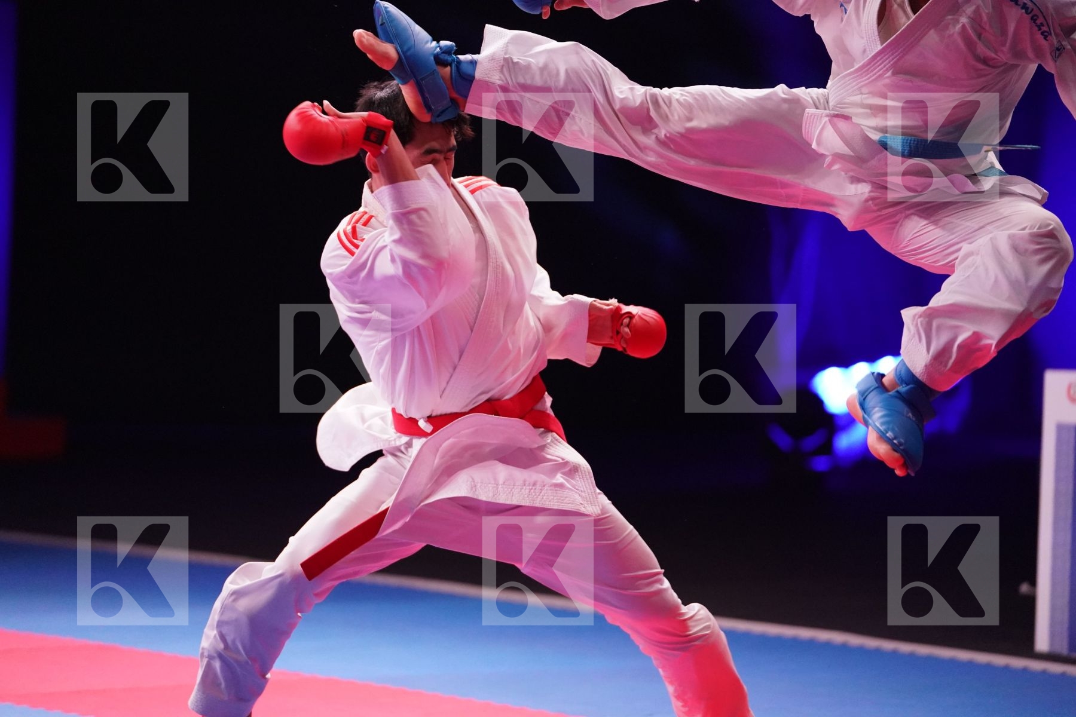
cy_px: 358
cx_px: 538
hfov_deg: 13.6
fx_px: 4513
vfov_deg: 9.1
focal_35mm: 151
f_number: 2.8
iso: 6400
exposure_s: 1/1000
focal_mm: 151
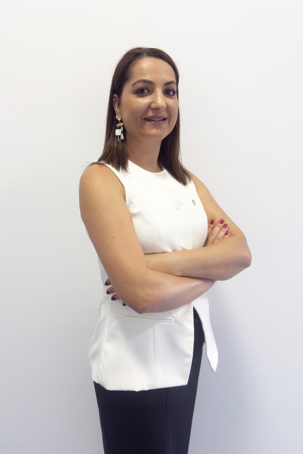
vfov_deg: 35.6
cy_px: 227
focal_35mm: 56
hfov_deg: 24.2
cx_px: 152
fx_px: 707
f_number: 3.2
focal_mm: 37.6
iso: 3200
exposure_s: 1/160
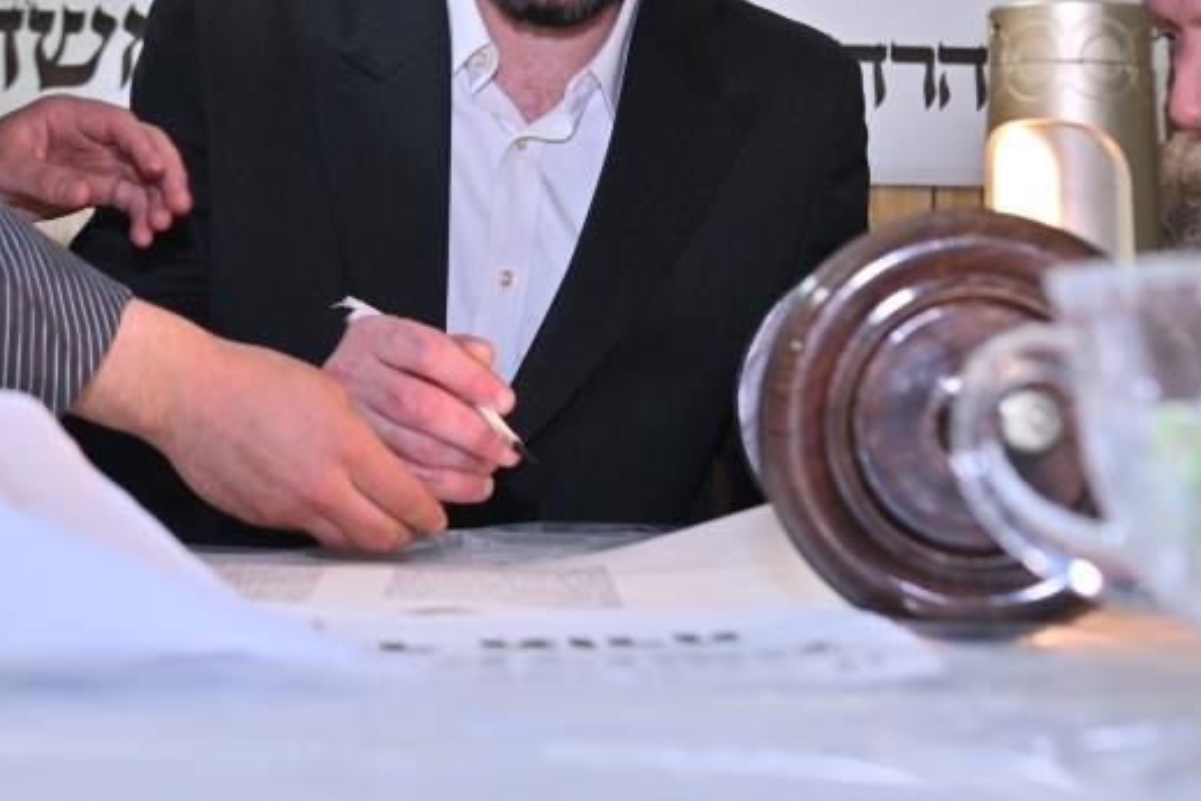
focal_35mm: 75
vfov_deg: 17.8
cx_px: 639
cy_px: 13
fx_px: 2502
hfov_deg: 27.0
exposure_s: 1/200
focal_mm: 38
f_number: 4
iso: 1000
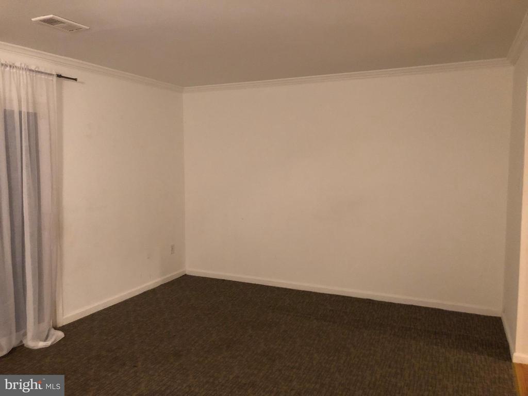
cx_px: 264
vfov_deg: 49.7
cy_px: 198
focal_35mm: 28
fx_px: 427
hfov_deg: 63.4
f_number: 1.8
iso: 100
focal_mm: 3.99
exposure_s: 1/4
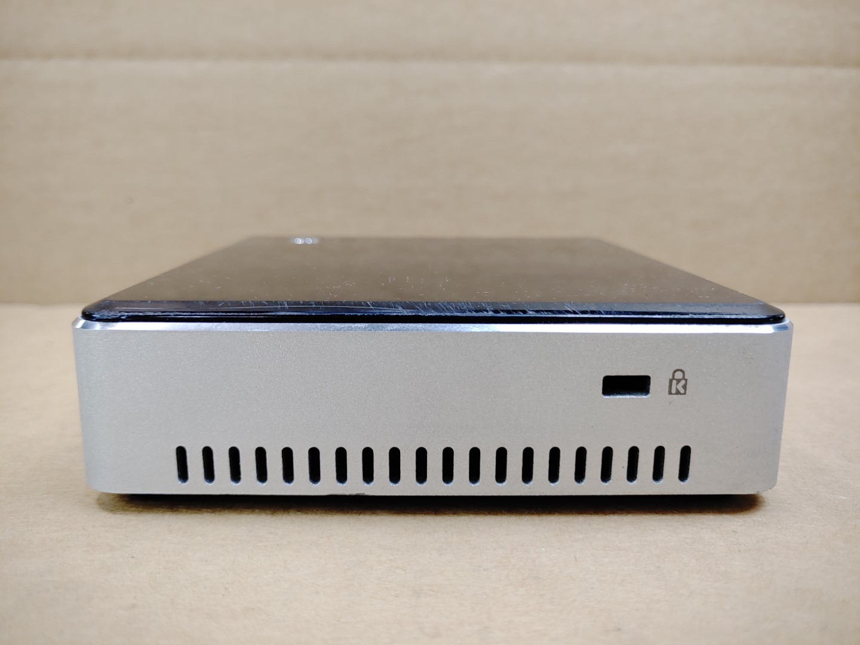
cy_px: 322
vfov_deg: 53.1
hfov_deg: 67.3
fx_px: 646
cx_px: 430
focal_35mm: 26
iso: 50
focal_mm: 4.36
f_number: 1.8
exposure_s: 1/120
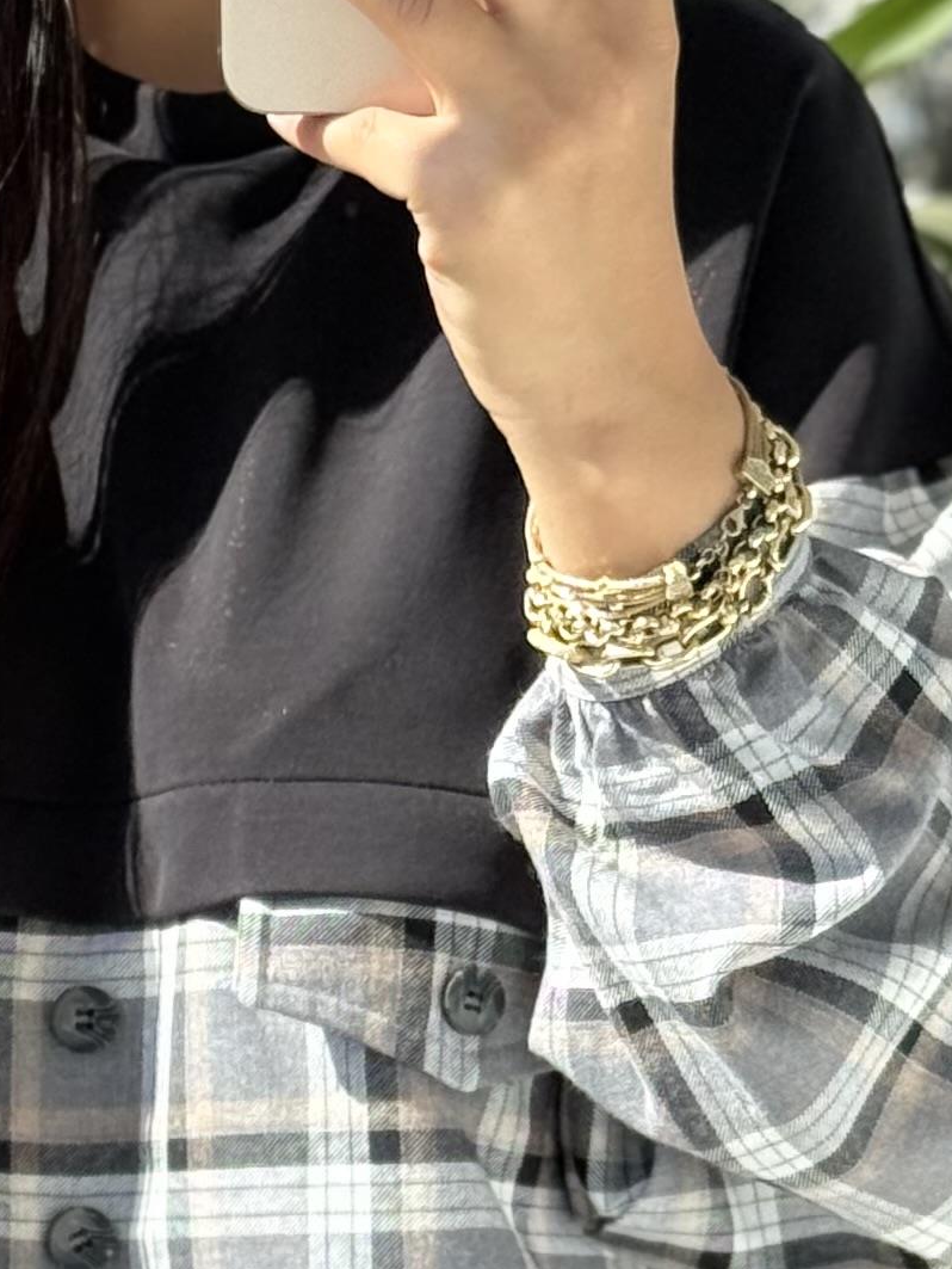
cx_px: 303
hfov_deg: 8.2
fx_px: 6670
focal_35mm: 182
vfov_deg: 10.8
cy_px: 1024
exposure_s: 1/1100
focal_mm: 6.76
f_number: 1.78
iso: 64
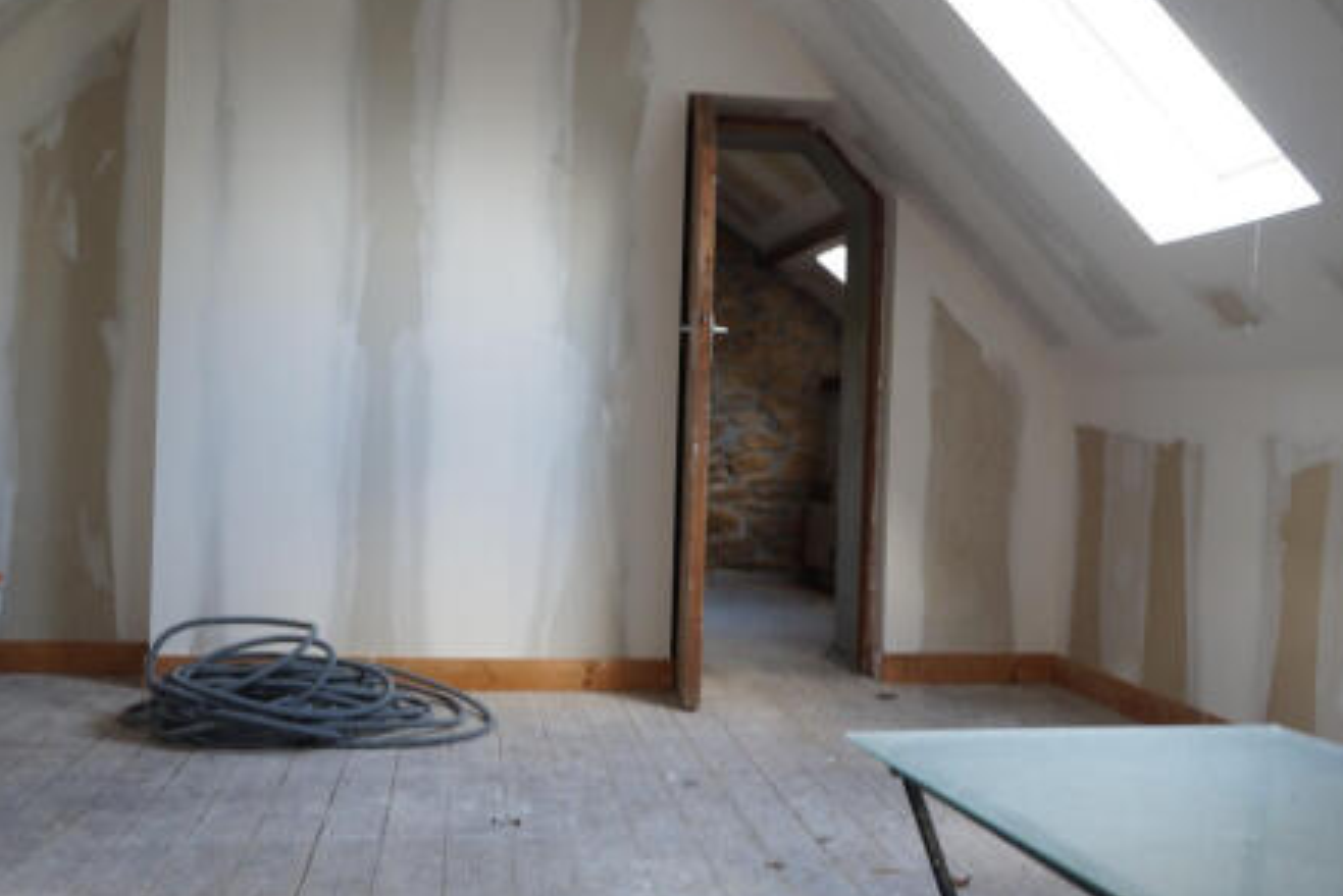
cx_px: 722
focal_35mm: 39
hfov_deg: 49.5
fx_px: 1455
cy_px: 439
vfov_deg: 34.2
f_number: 4
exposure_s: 1/10
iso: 200
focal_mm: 24
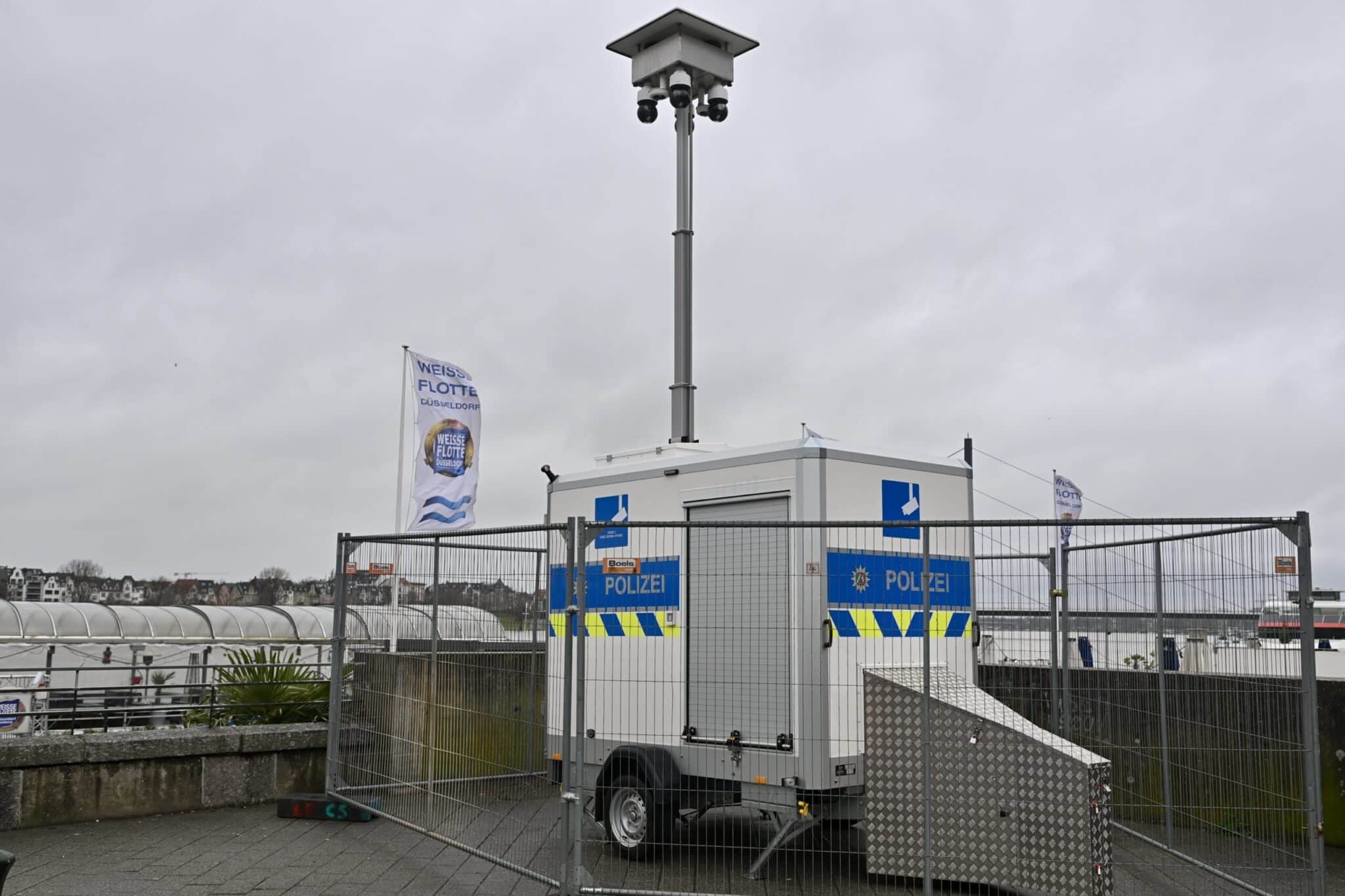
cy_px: 448
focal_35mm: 32
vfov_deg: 41.1
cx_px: 672
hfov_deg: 58.7
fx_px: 1195
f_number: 5
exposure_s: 1/100
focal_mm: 32
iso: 100
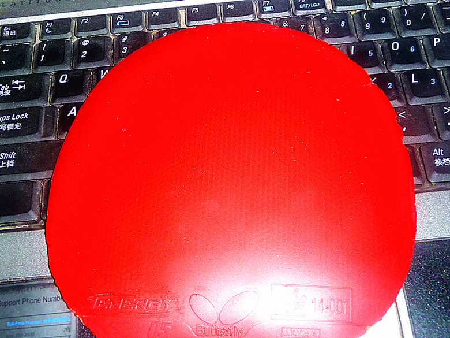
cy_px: 169
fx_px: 650
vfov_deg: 29.1
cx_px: 225
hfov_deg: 38.2
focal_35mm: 50
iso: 100
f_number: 3.4
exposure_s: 1/30
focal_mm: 5
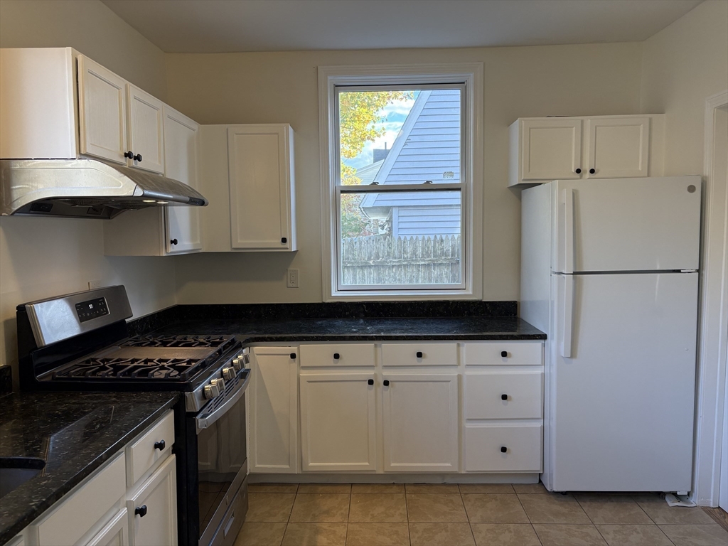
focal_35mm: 26
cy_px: 273
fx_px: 547
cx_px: 364
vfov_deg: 53.1
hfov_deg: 67.3
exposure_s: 1/180
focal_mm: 5.96
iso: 125
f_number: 1.6
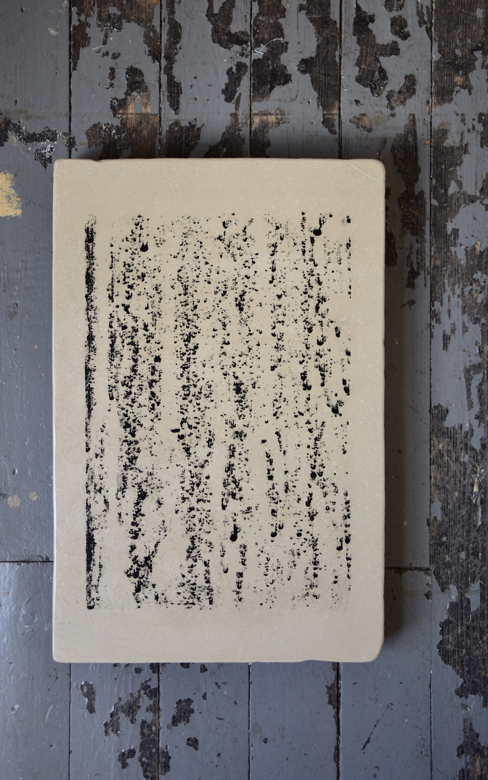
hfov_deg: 32.3
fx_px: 841
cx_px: 221
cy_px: 383
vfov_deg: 49.8
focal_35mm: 40
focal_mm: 25
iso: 100
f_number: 4
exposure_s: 1/25
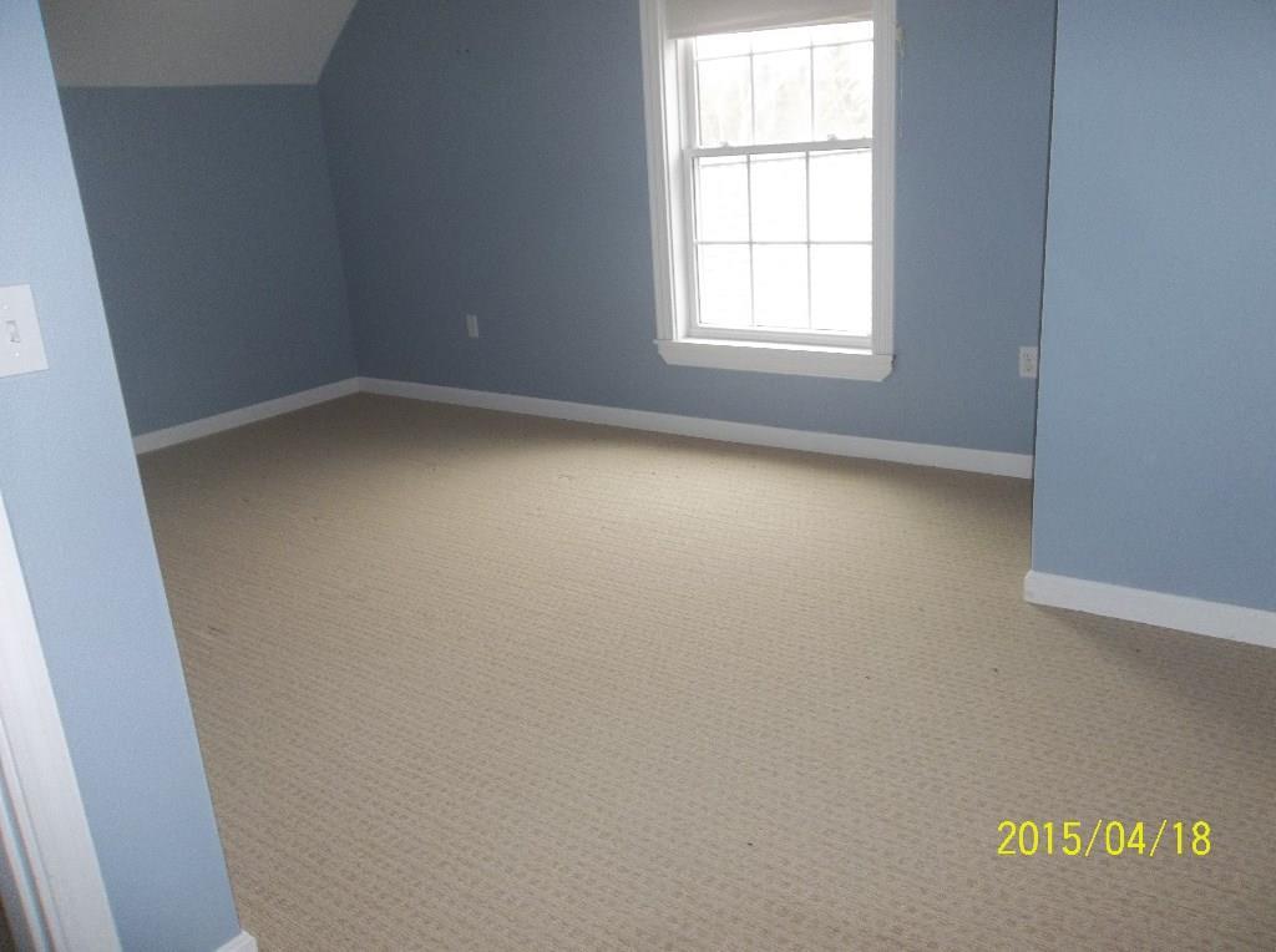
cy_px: 476
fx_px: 993
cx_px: 638
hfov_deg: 65.4
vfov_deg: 51.2
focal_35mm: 27
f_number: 3.5
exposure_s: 1/40
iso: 160
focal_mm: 4.9
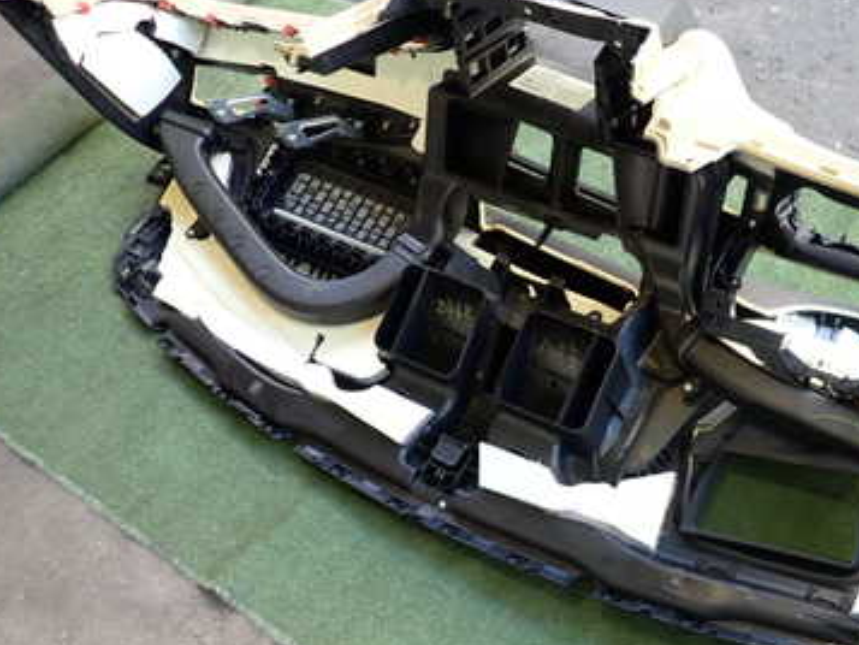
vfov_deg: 34.4
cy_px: 313
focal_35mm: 42
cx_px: 611
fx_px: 1043
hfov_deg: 43.8
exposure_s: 1/60
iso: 200
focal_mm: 4.5
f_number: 2
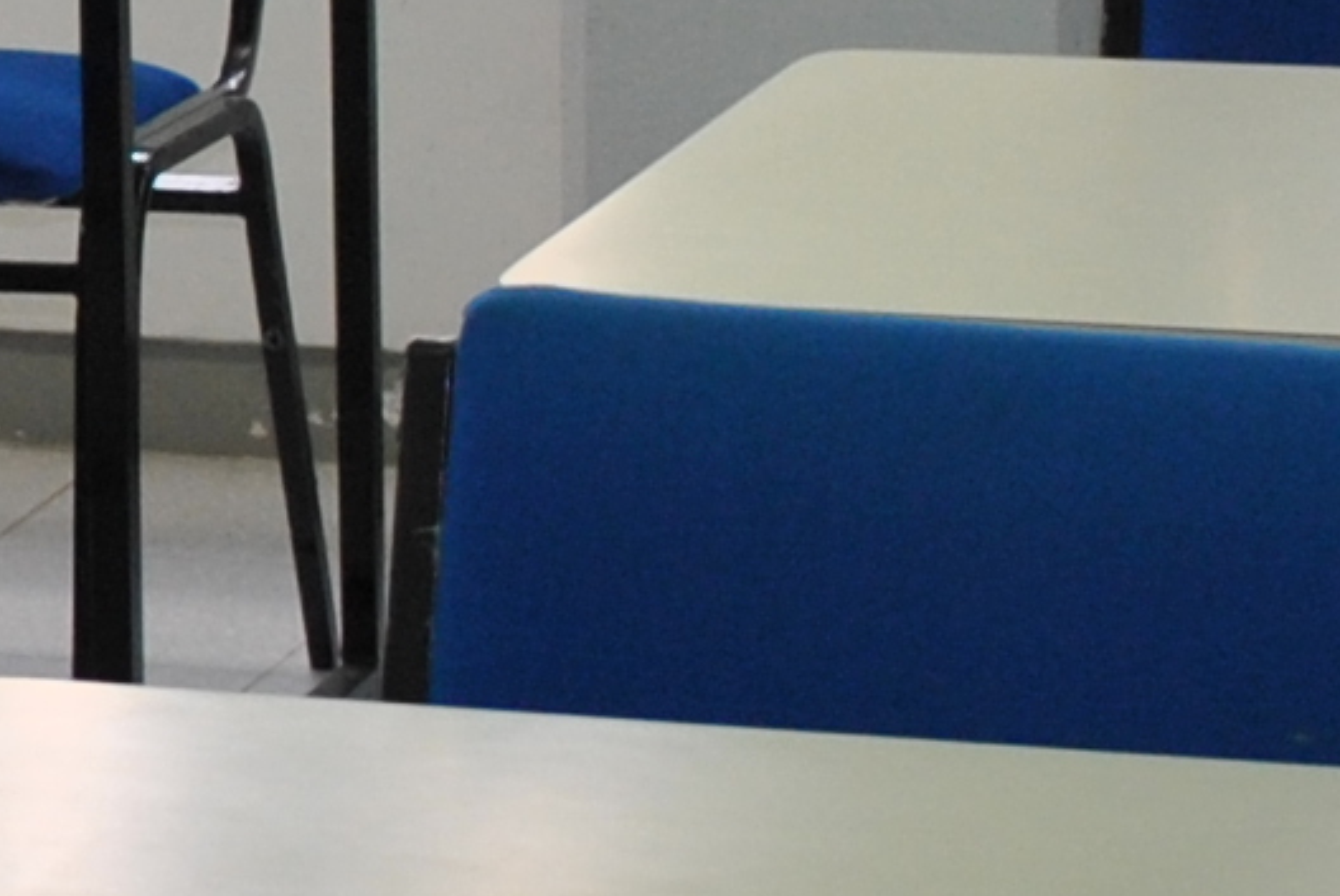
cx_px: -1218
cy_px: 56
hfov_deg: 8.9
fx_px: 8195
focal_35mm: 220
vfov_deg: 6.2
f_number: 3.8
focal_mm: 20
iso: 200
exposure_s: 1/40
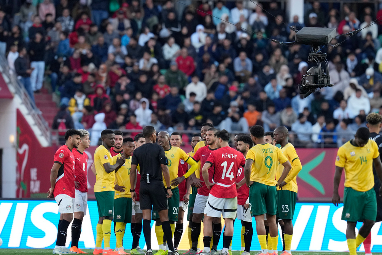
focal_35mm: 612
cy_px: 130
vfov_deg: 2.2
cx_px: 189
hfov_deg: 3.4
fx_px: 6495
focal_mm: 400
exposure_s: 1/3200
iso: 2000
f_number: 3.5
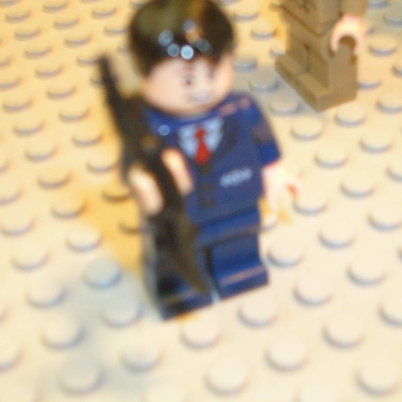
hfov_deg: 24.3
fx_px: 933
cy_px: 201
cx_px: 214
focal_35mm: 71
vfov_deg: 24.3
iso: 200
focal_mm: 9.1
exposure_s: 1/1.2
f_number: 3.4
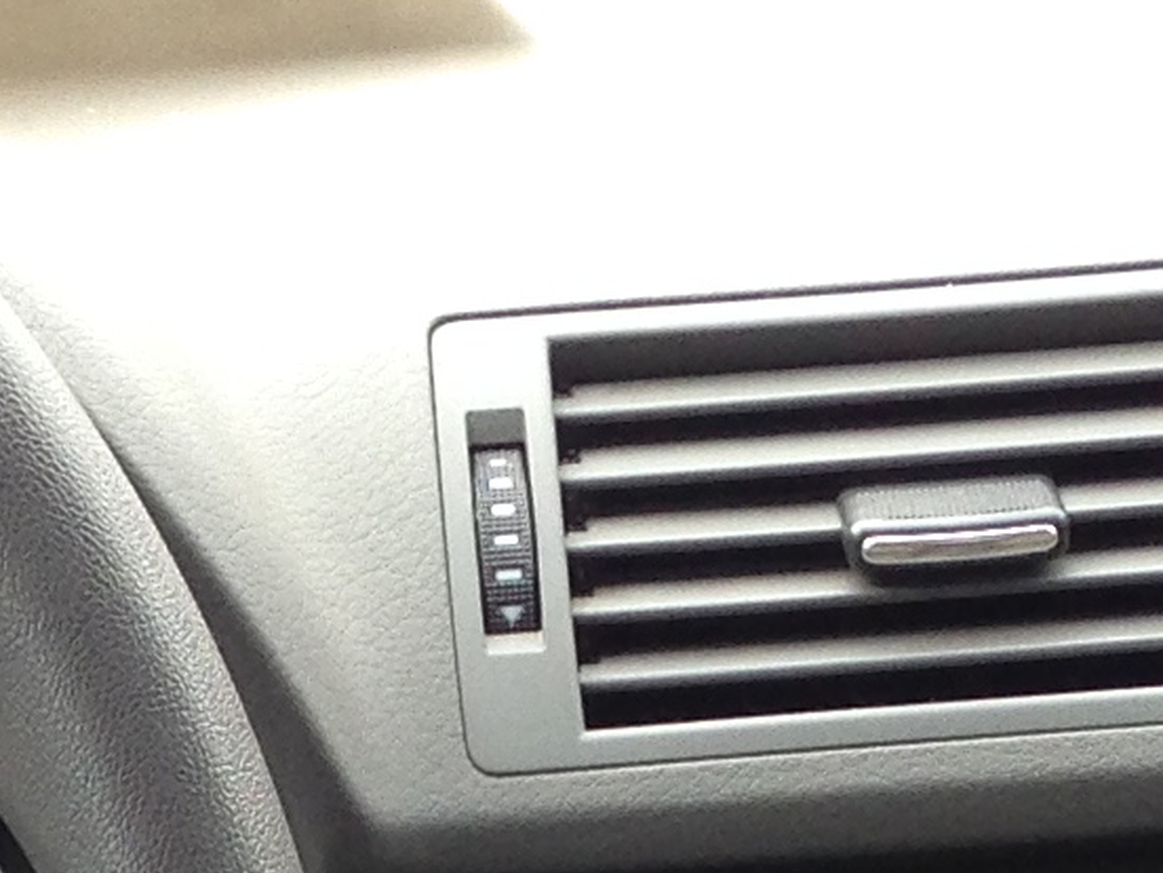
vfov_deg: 7.2
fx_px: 6551
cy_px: 1982
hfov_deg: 10.1
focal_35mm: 195
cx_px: 619
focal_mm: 4.12
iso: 80
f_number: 2.4
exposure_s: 1/120
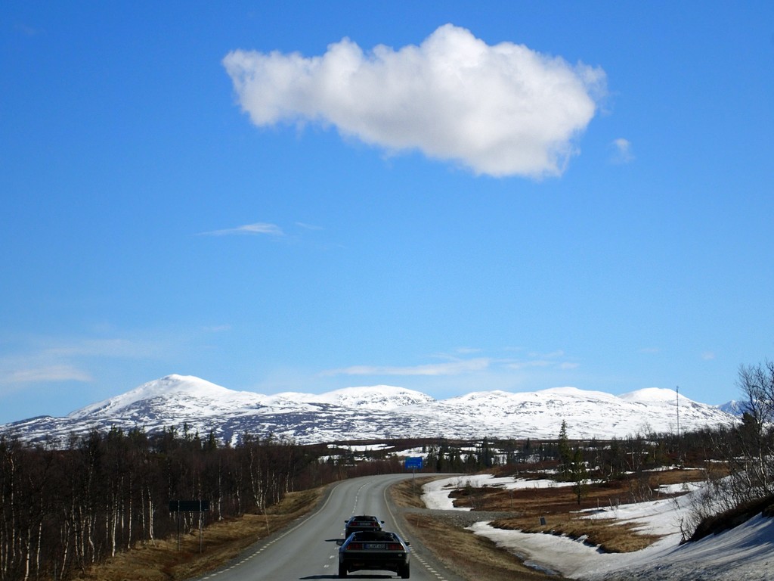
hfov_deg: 21.5
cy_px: 290
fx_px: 2035
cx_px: 387
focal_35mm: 91
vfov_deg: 16.2
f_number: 6.3
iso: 100
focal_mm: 16.48
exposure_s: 1/400
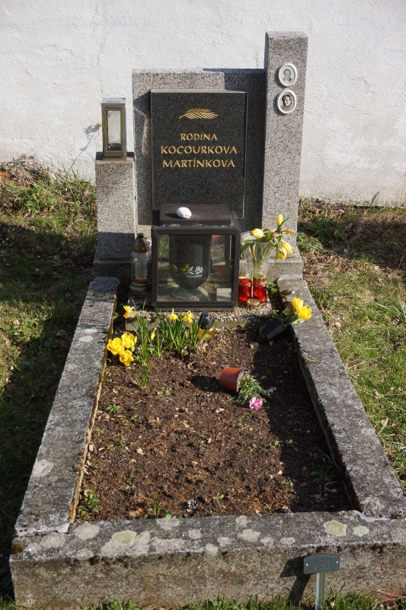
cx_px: 203
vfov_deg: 42.8
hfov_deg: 29.2
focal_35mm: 46
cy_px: 305
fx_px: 778
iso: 100
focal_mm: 31
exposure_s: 1/160
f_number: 8
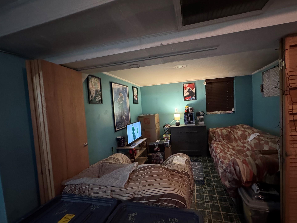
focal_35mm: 15
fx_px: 129
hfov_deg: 98.0
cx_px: 158
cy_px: 116
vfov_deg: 81.7
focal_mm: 2.22
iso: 1000
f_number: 2.2
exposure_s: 1/40
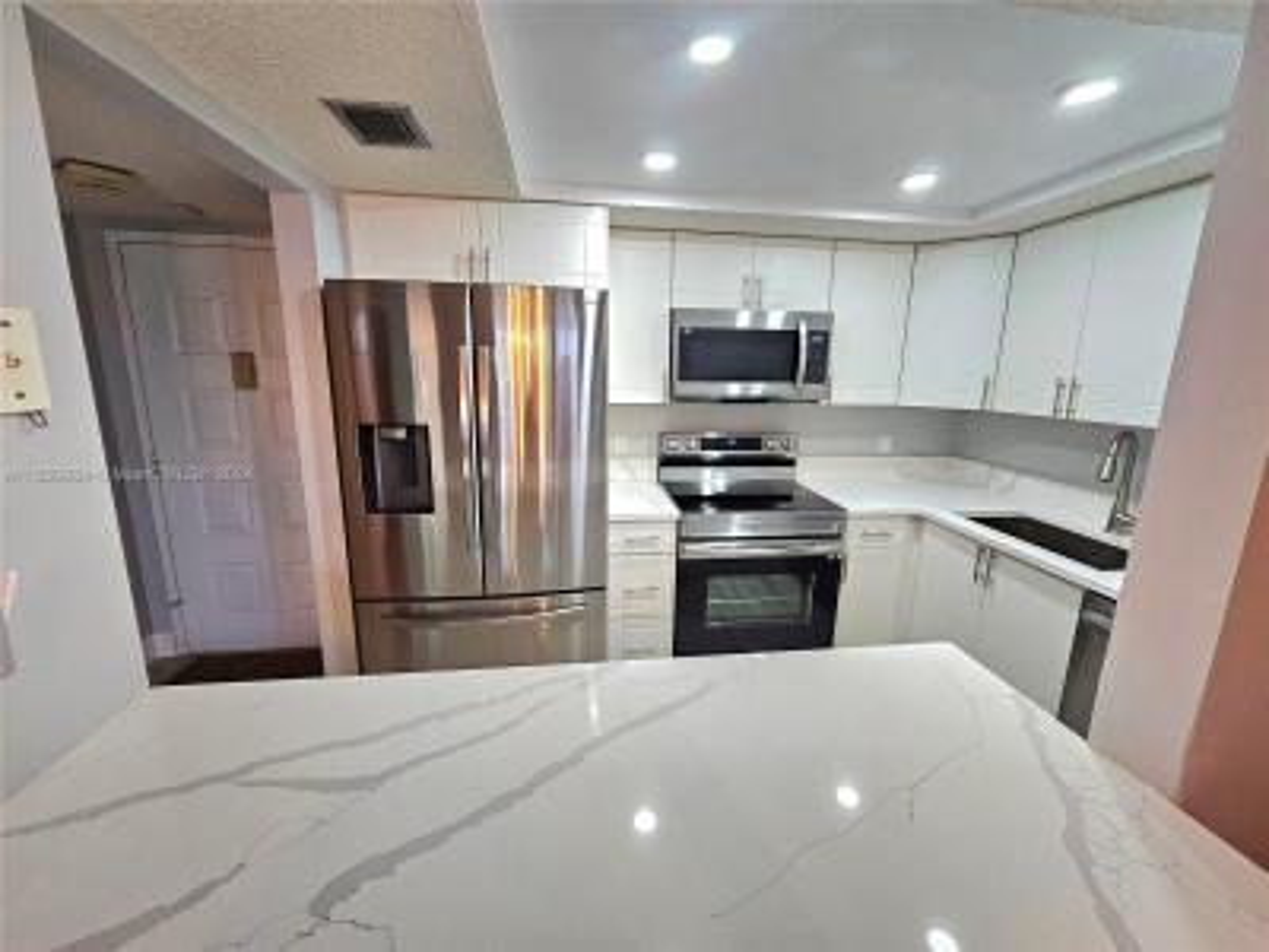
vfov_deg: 89.9
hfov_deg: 106.2
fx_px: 477
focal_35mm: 13
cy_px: 476
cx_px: 634
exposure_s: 1/77.5
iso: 200
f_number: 2.2
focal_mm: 2.2
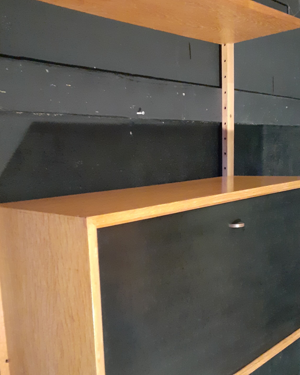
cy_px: 237
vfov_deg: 47.5
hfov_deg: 39.1
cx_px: 142
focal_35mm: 38
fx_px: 422
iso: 800
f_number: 1.9
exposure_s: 1/20
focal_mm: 3.6
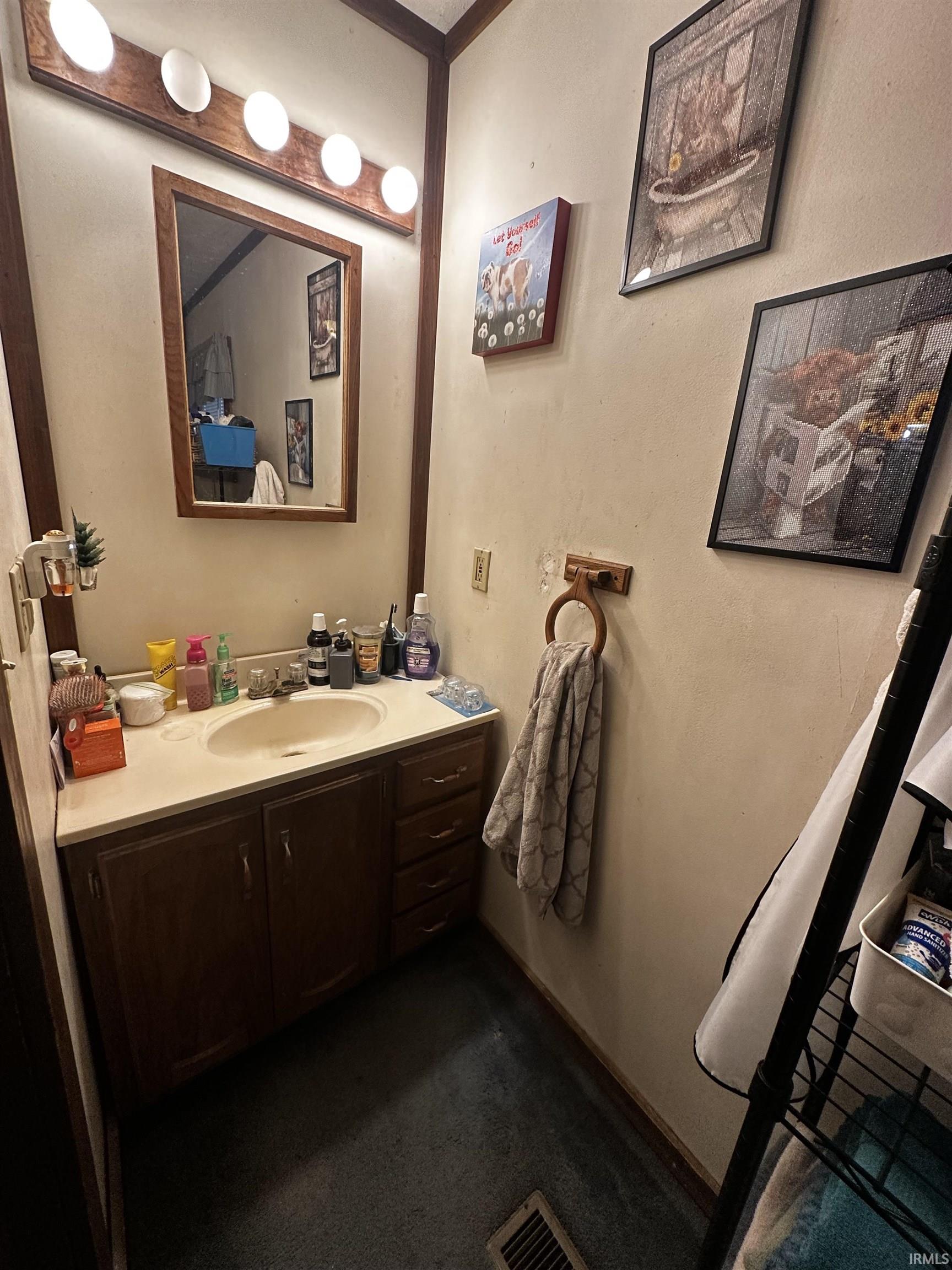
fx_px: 513
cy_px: 635
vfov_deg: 102.1
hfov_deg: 85.7
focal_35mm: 14
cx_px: 476
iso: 250
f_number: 2.2
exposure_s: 1/120
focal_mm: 2.22
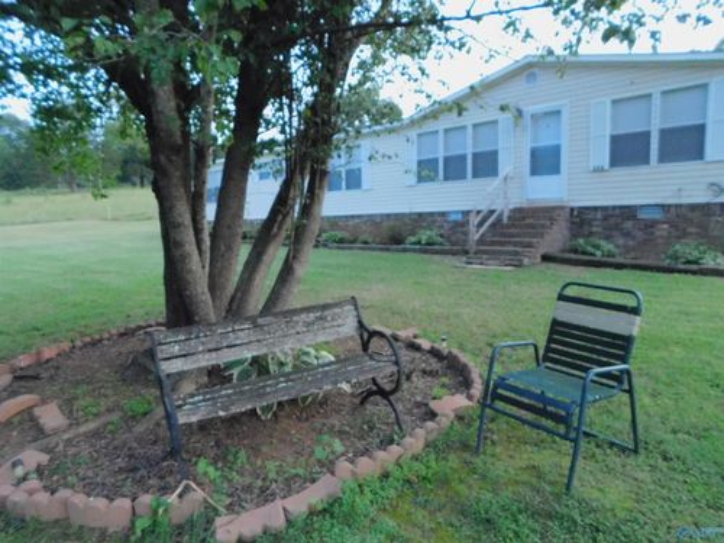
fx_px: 502
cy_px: 272
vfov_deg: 56.8
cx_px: 362
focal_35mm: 24
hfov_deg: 71.6
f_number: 3
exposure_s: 1/160
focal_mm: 4.1
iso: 1600
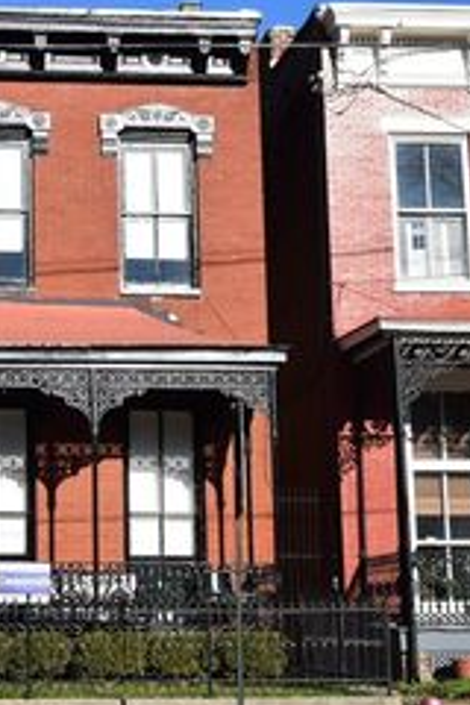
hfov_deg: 16.9
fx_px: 1528
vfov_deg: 26.0
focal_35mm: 78
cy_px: 391
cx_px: -44
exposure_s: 1/400
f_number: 10
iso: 200
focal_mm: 25
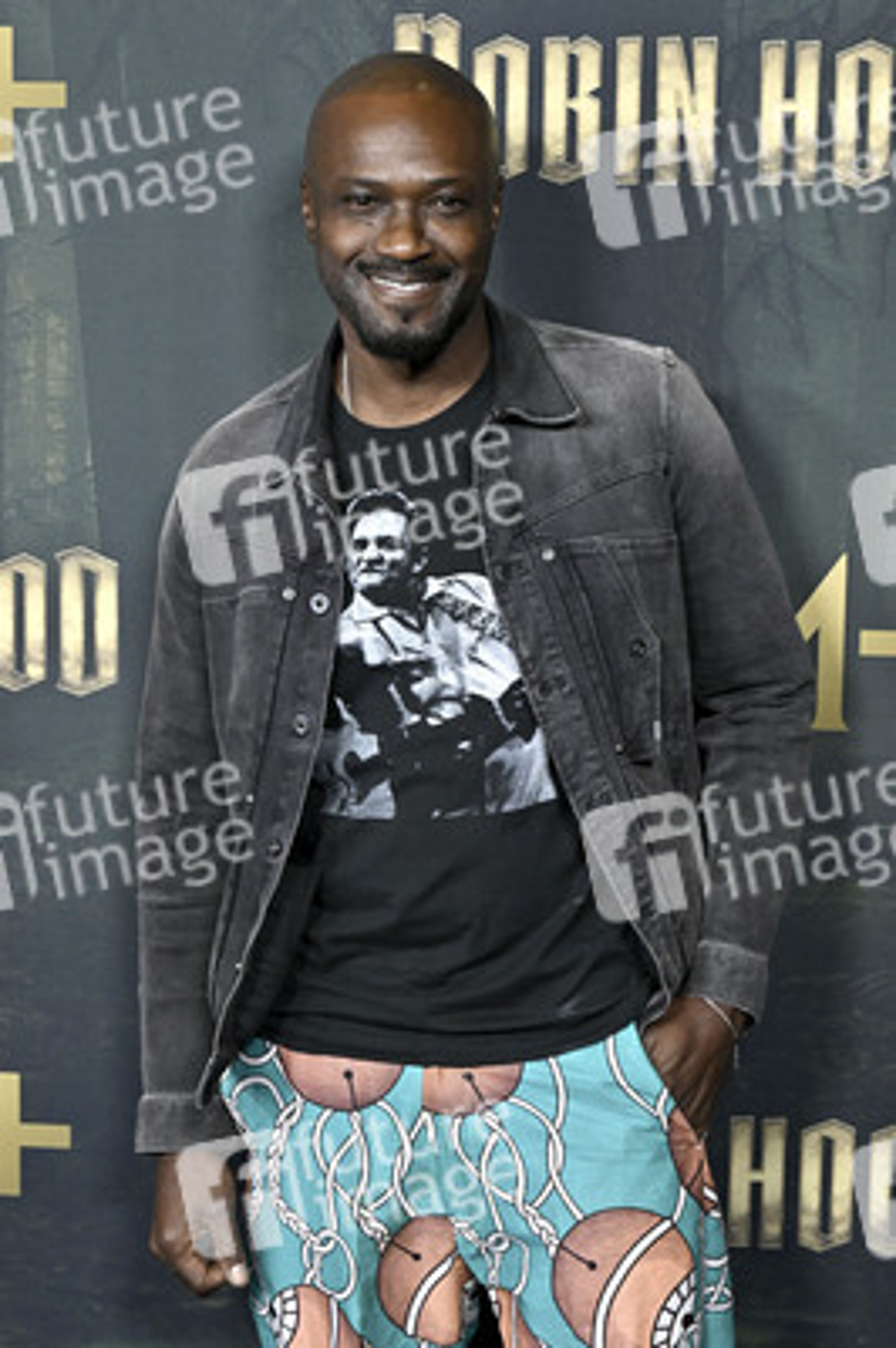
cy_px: 674
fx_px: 2618
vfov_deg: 28.9
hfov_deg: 19.4
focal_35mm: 70
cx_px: 448
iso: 1600
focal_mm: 70
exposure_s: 1/320
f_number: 6.3
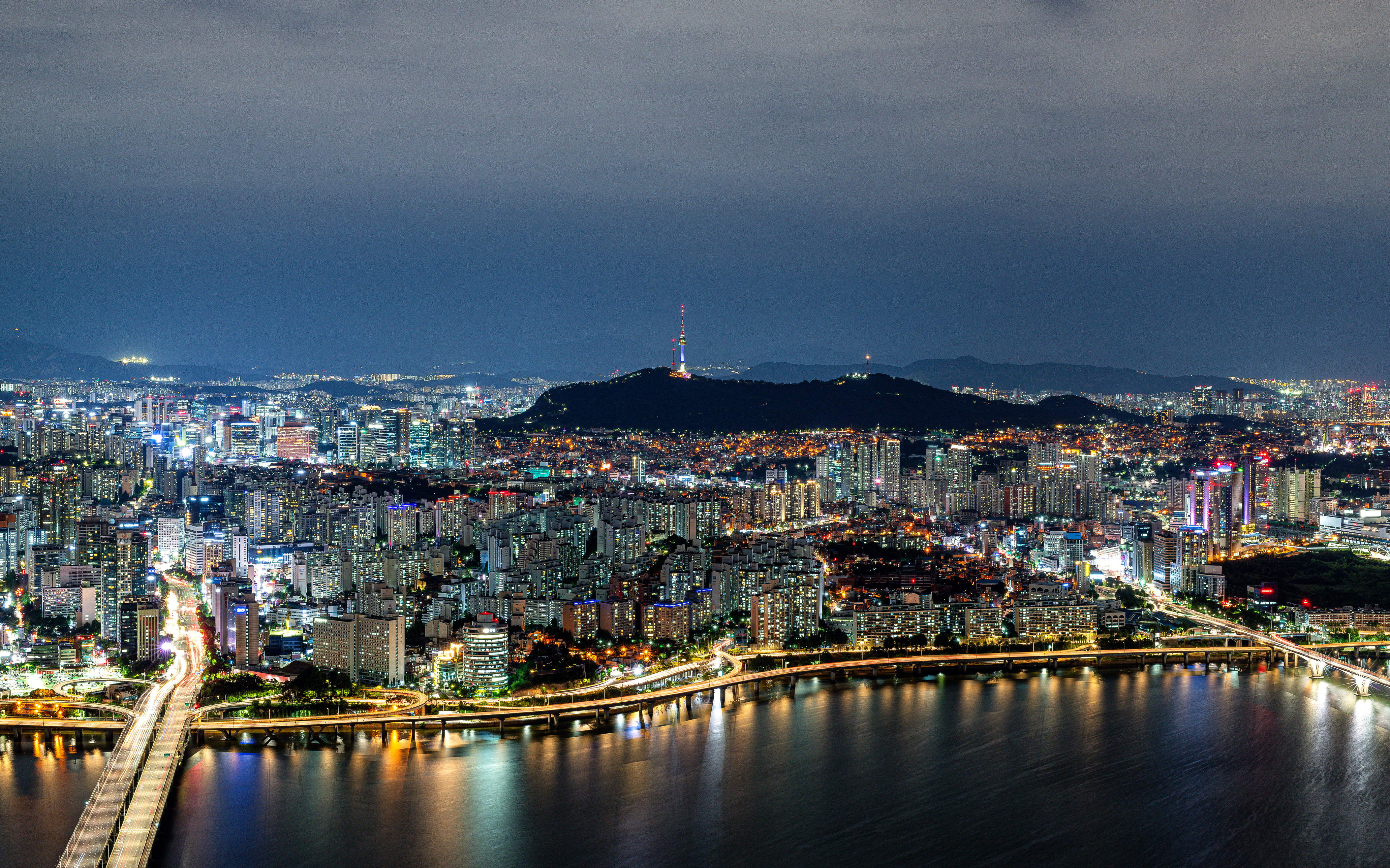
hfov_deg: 39.6
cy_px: 419
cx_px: 695
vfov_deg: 25.3
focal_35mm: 51
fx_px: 1932
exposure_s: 10
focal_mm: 50
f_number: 10
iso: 200
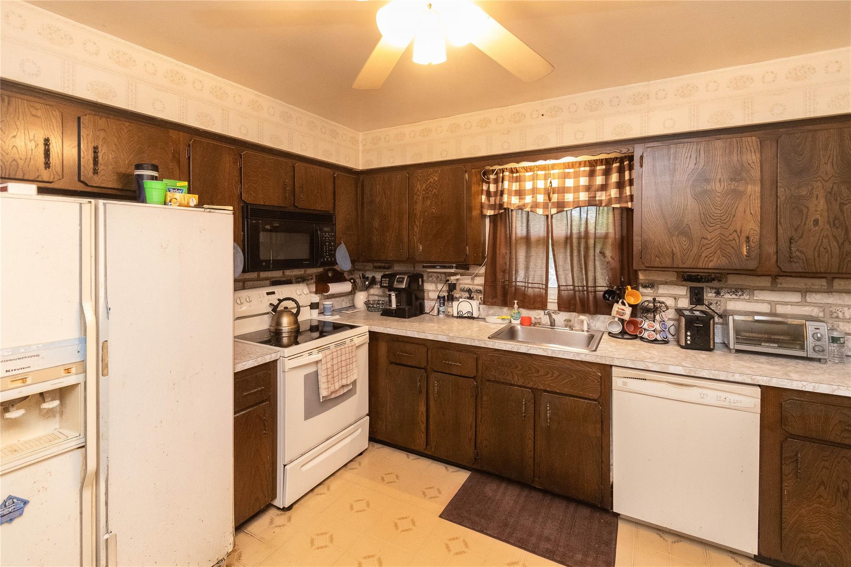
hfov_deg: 100.4
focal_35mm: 15
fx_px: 355
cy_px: 284
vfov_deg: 77.3
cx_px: 426
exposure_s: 1/60
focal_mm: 10
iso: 6400
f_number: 5.6
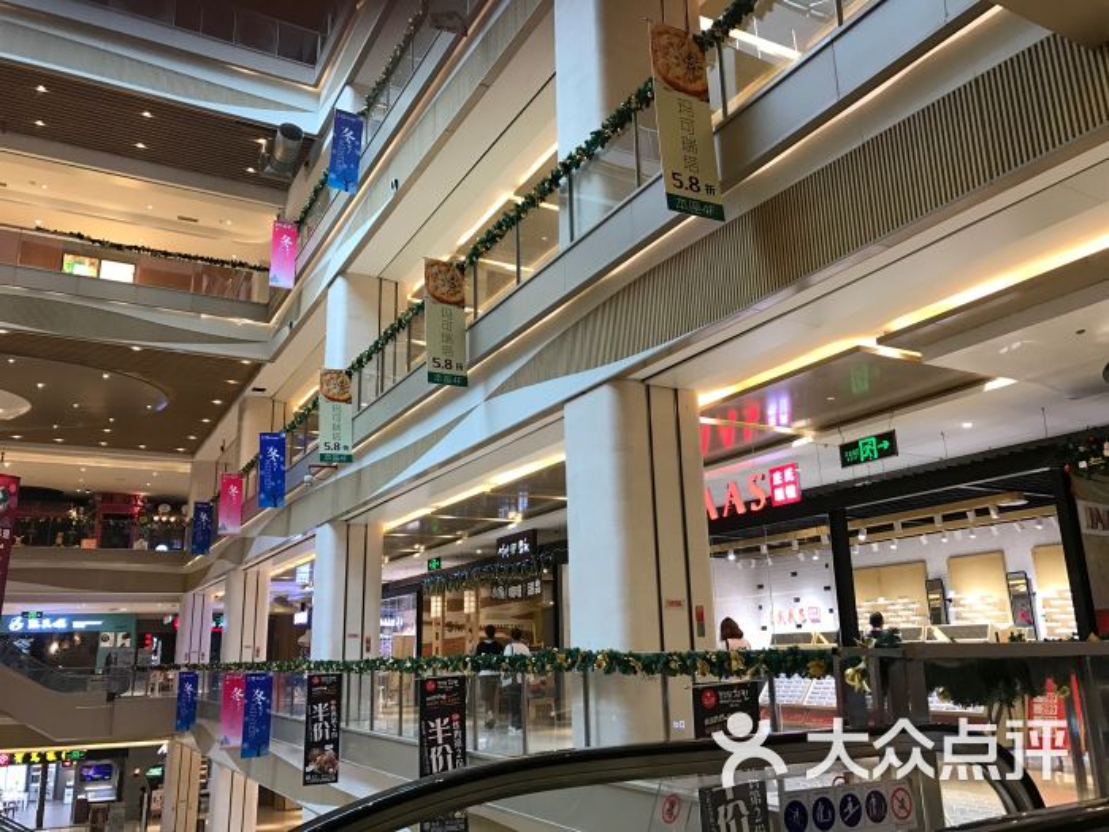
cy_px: 416
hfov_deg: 63.4
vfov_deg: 49.7
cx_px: 554
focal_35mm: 28
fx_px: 897
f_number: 1.8
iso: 25
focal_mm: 3.99
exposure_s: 1/33
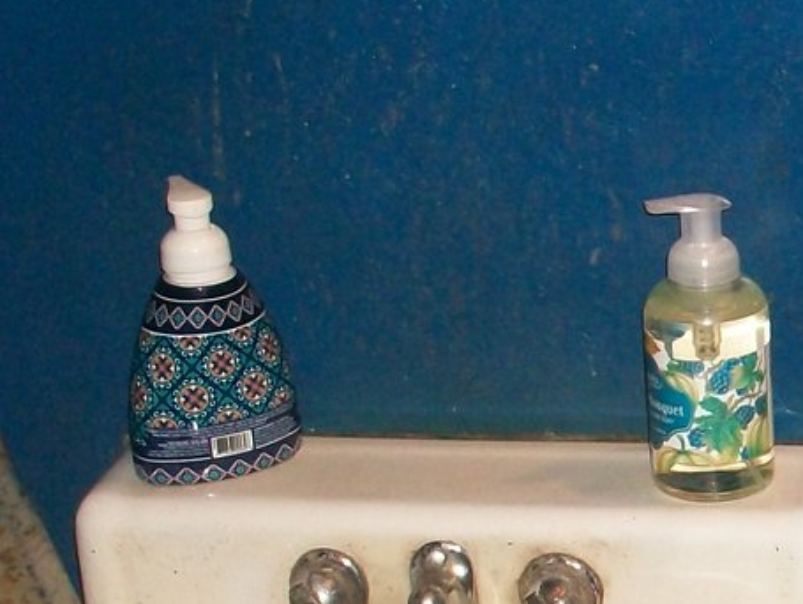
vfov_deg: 13.0
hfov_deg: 16.9
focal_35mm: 113
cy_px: 510
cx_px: 883
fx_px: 2623
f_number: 2.8
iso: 120
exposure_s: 1/60
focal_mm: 5.7
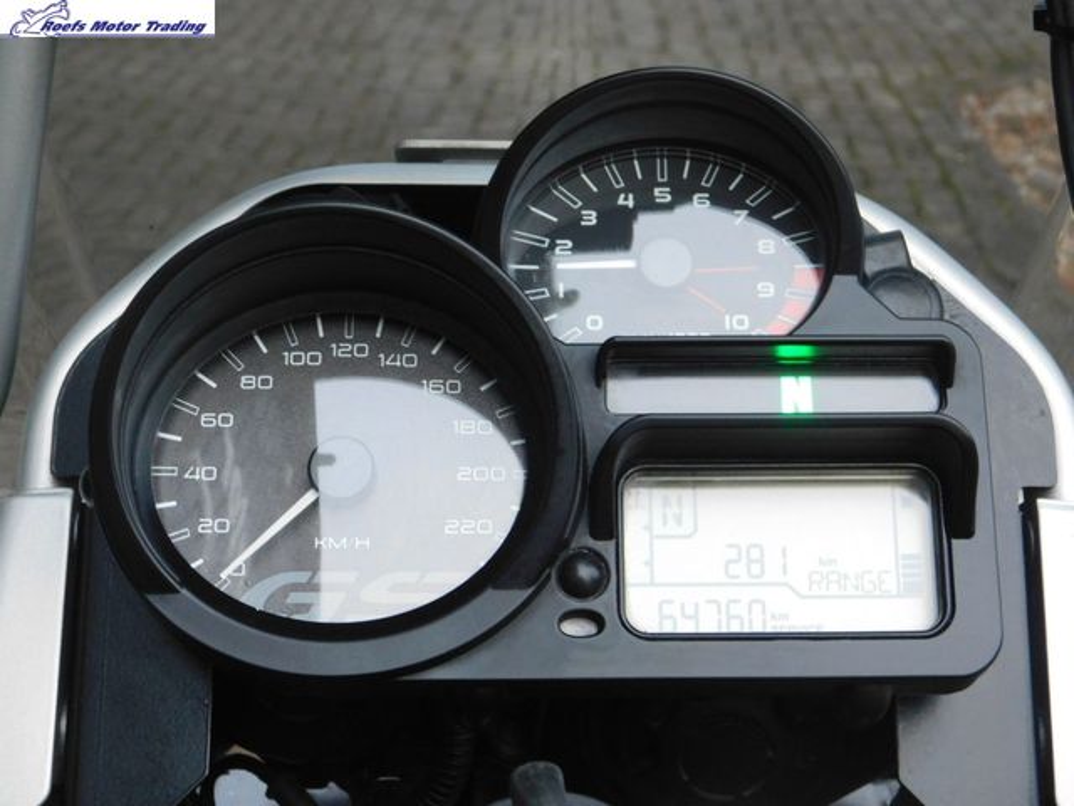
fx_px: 2048
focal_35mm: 66
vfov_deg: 22.3
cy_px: 403
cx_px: 537
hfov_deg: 29.4
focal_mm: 11.7
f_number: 4.2
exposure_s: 1/30
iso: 360
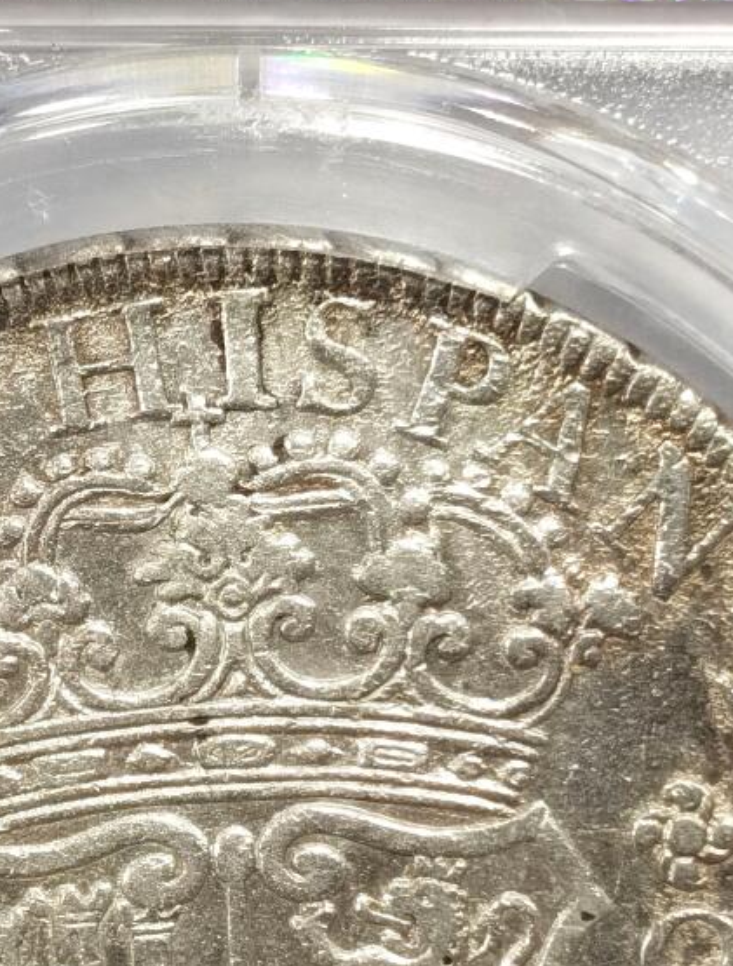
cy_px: 510
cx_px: 236
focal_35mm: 175
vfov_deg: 11.3
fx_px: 4905
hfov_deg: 8.5
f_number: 16
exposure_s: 1/100
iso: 160
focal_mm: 5.56
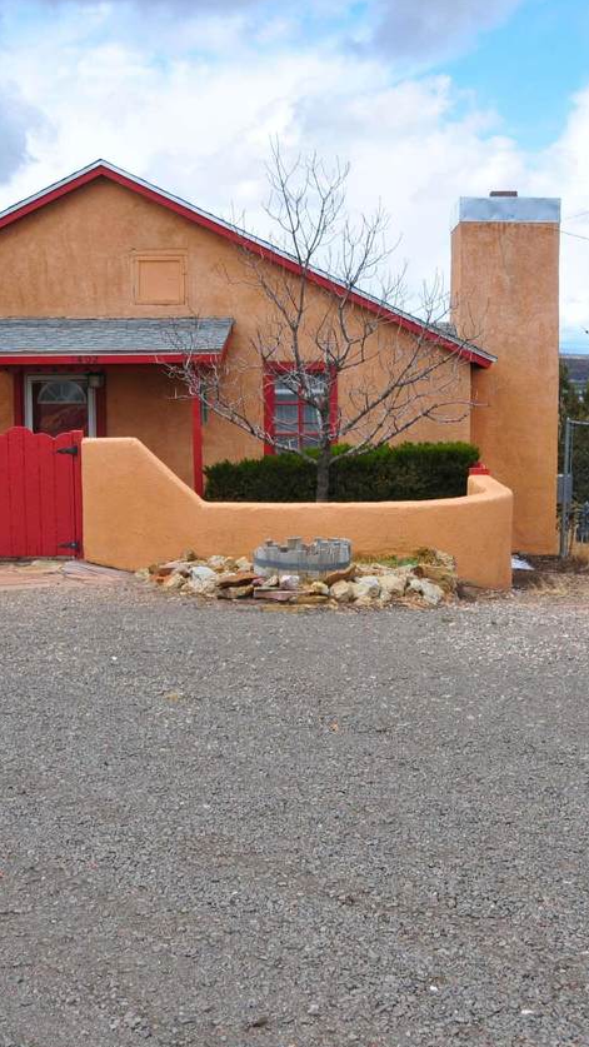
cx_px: 258
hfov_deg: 24.9
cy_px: 527
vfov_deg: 42.9
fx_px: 1332
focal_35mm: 48
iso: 200
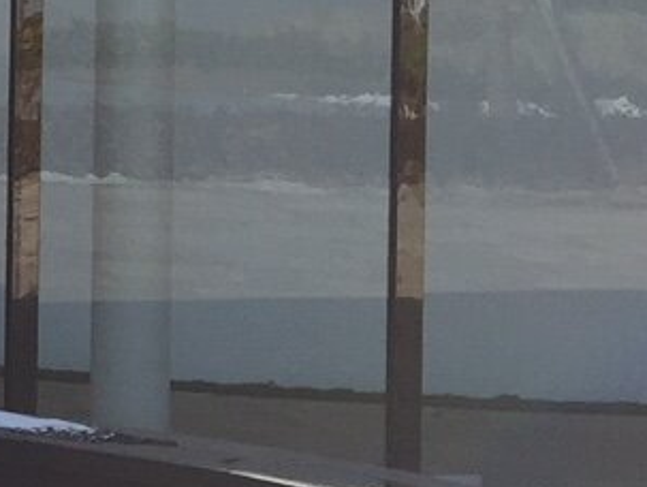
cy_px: -77
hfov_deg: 10.4
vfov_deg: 9.4
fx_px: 2919
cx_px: -1055
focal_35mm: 156
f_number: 2.2
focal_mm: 4.15
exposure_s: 1/1582
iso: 32
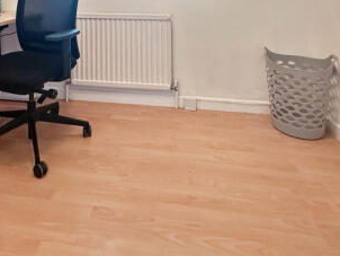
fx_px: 265
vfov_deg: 48.5
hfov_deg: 64.7
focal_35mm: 27
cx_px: 137
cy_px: 51
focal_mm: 2.22
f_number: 2.2
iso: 250
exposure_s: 1/50
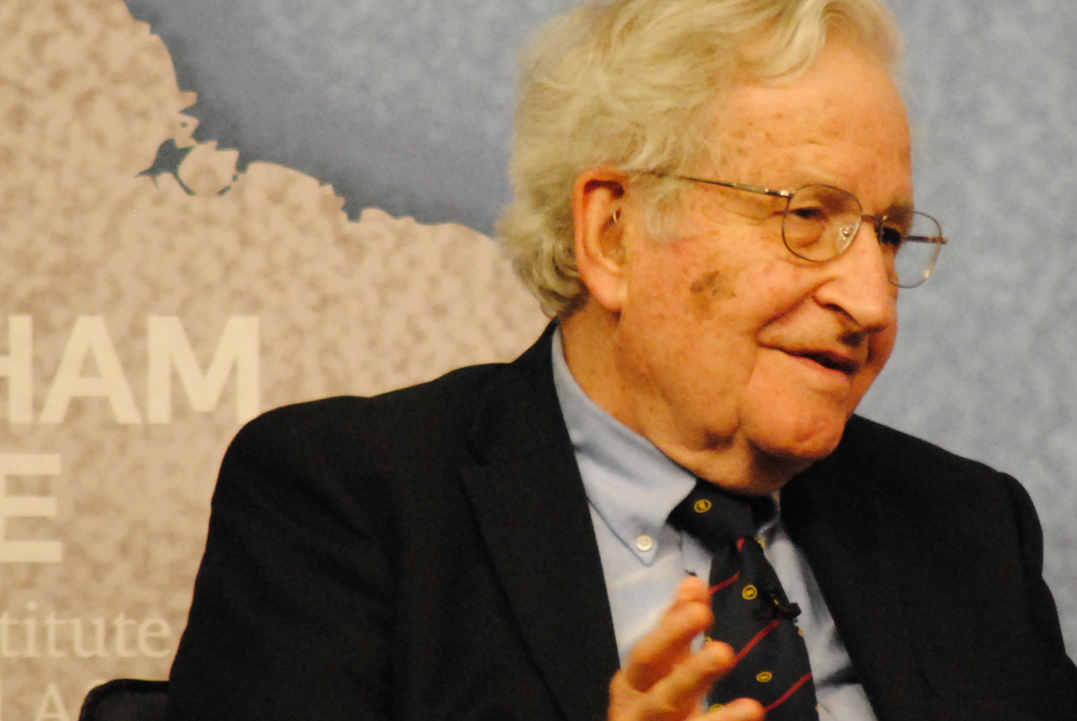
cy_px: 370
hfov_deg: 2.5
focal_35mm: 812
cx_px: 716
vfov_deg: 1.7
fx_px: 24322
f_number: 5
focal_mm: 250
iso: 1600
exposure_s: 1/160
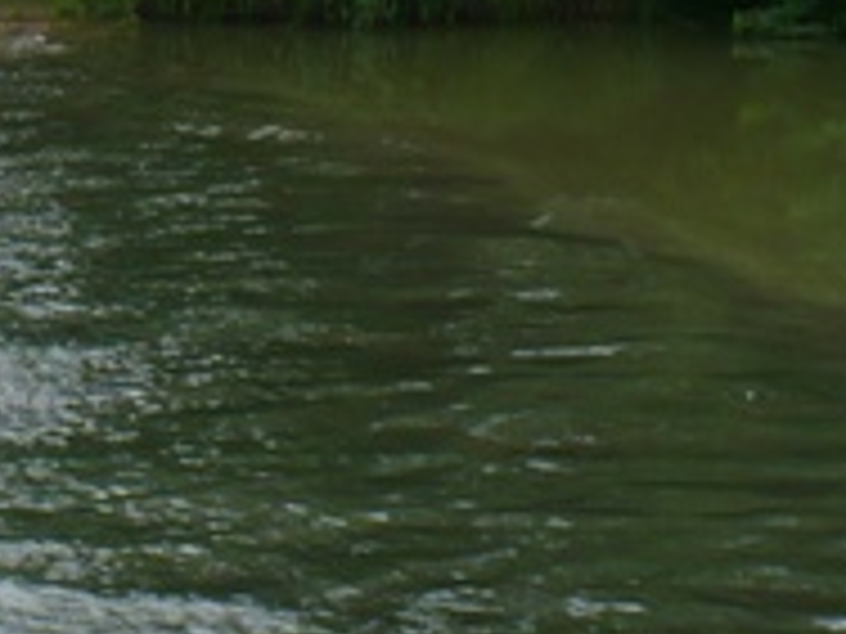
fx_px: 3079
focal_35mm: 126
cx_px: -351
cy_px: 175
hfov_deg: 14.7
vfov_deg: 11.7
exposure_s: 1/500
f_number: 2.8
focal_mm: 6.1
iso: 100
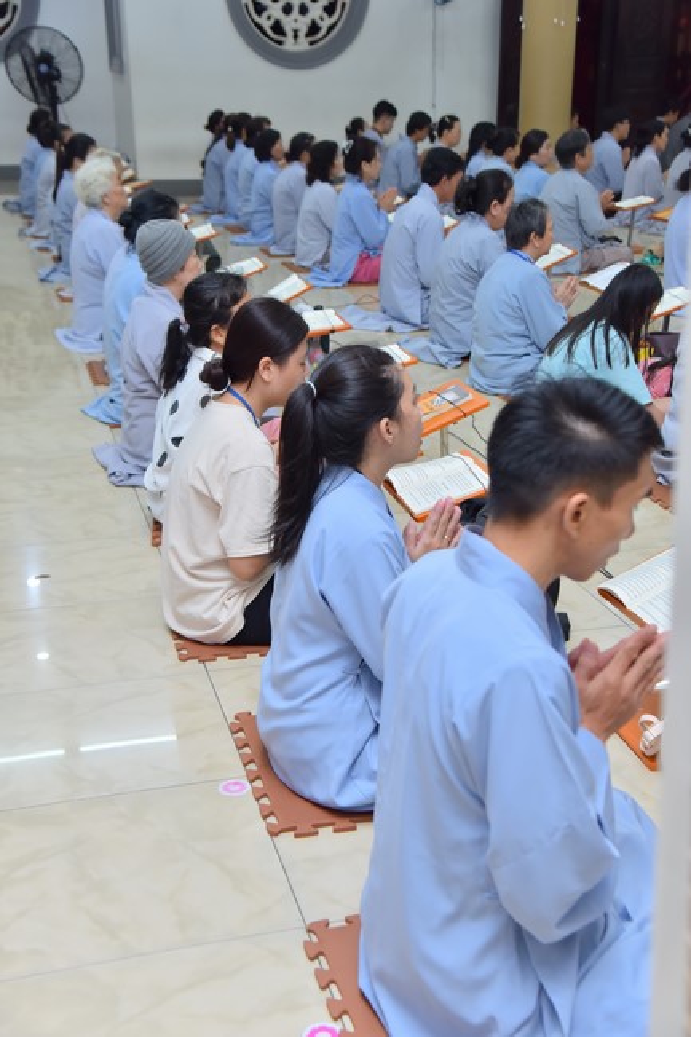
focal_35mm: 50
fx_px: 1440
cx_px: 346
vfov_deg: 39.6
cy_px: 518
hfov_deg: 27.0
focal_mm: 50
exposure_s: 1/80
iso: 1000
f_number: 6.3
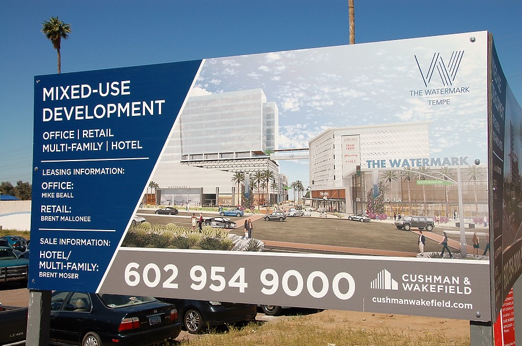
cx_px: 261
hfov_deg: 48.0
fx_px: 586
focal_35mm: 40
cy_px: 173
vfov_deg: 32.9
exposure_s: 1/500
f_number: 11
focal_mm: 27
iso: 200
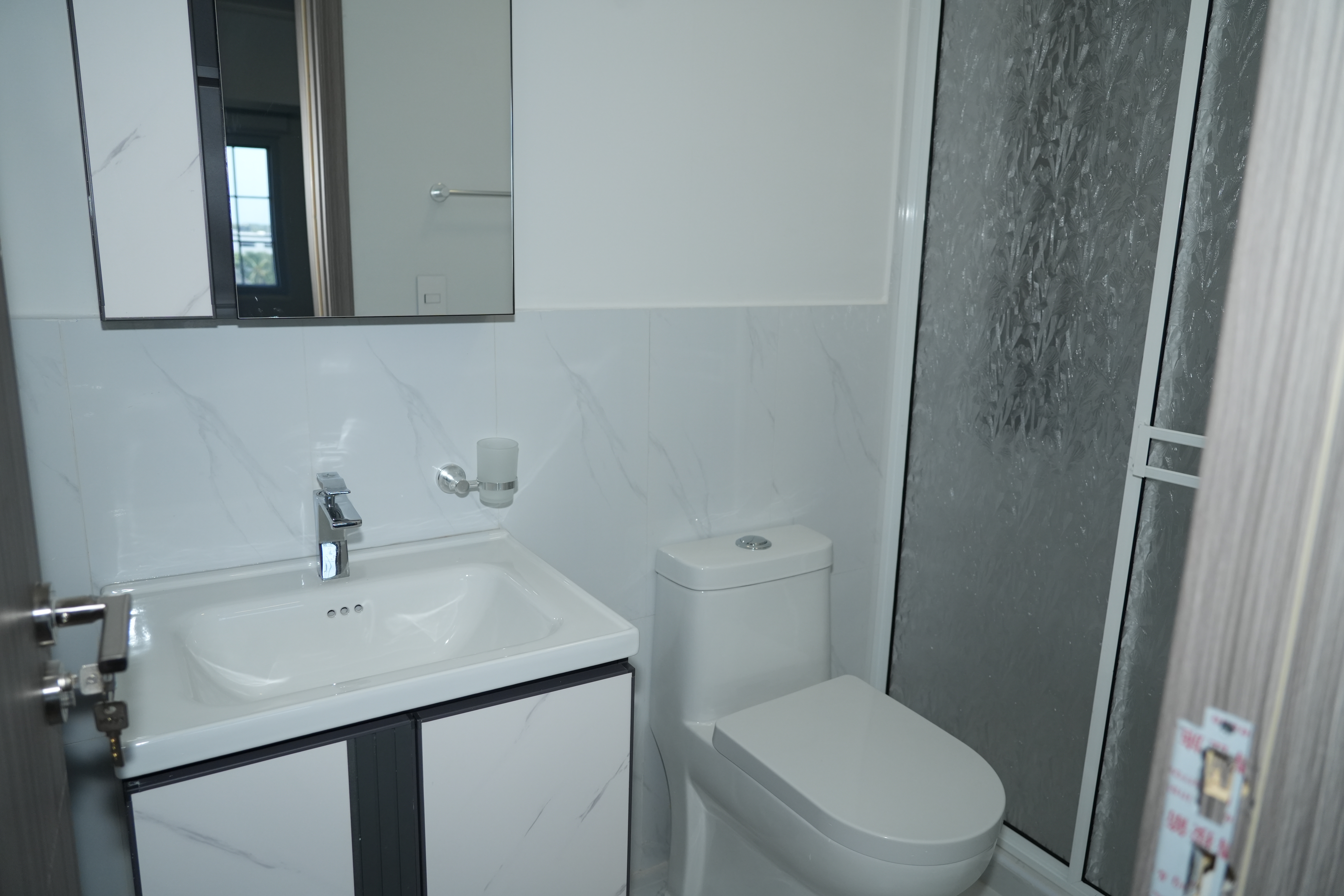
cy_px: 448
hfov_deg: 73.7
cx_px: 672
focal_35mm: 24
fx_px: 896
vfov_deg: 53.1
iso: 1000
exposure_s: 1/2000
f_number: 4
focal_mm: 24
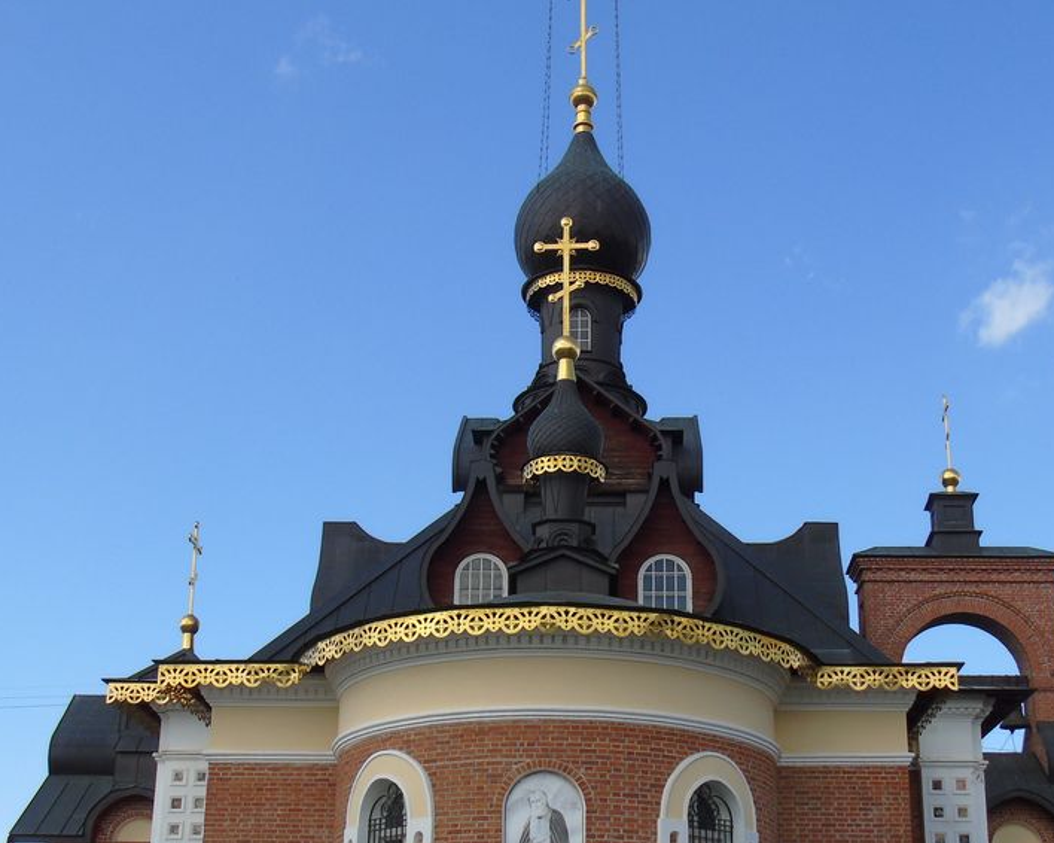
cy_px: 573
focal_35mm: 48
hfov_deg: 38.8
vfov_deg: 31.2
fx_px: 1497
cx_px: 551
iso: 80
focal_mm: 5.2
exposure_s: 1/640
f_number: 3.6
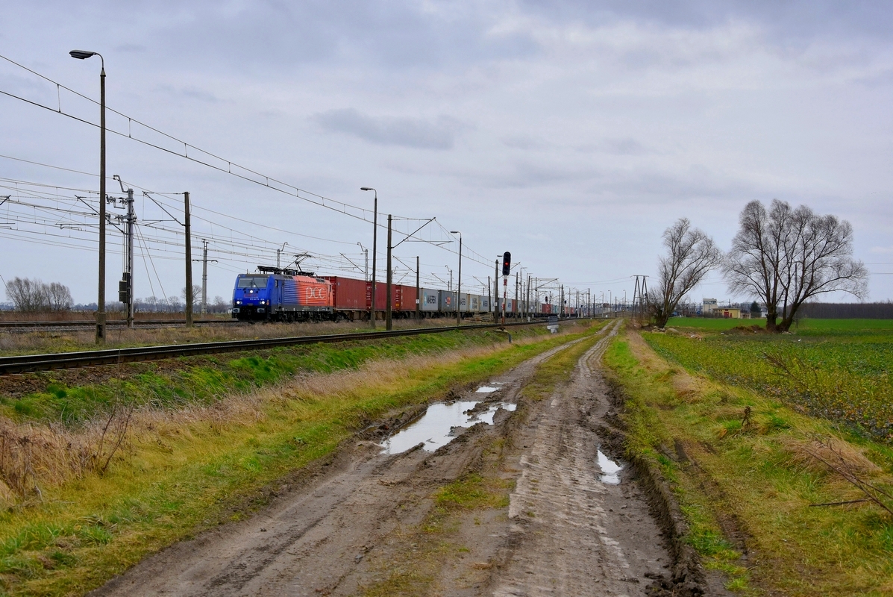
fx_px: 1191
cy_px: 298
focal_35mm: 48
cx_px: 446
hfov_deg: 41.1
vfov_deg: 28.1
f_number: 5.6
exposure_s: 1/640
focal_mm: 32
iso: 320
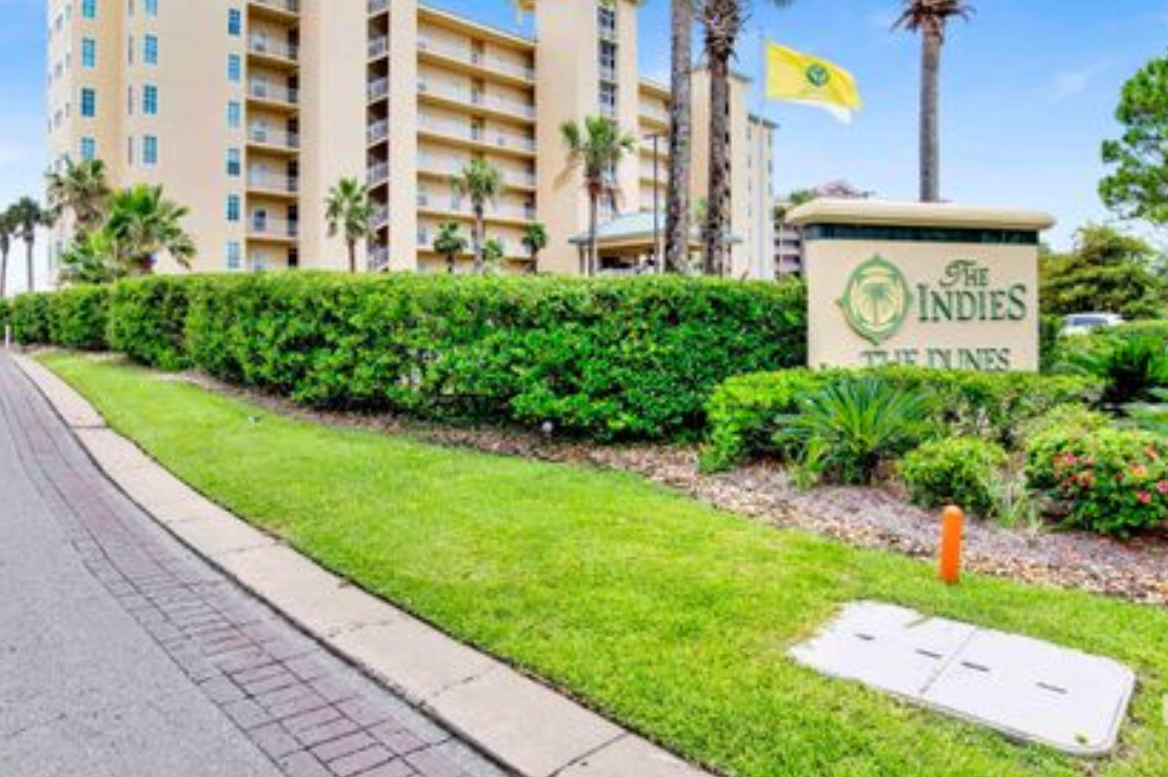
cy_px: 316
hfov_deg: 78.6
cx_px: 597
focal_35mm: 22
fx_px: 713
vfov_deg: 56.8
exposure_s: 1/160
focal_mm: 18
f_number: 11
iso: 200
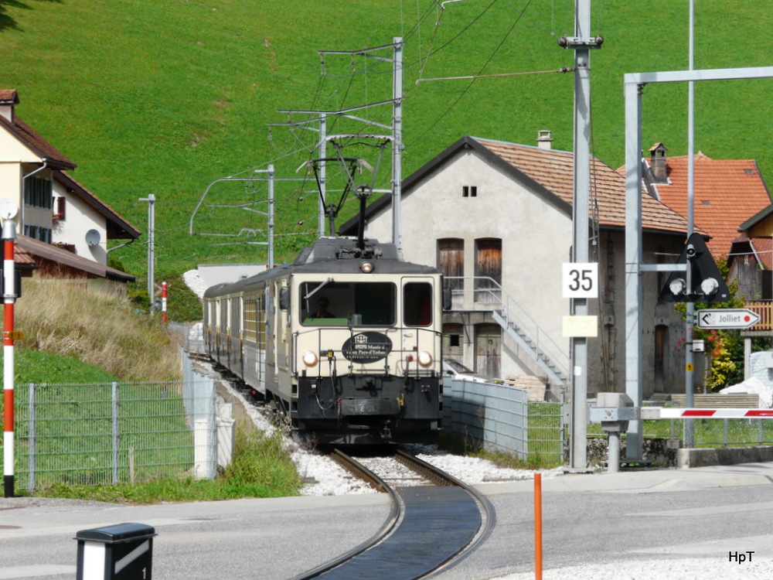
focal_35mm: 171
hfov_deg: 11.6
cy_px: 290
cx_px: 386
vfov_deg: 8.7
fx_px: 3819
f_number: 5.6
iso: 100
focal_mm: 28.1
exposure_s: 1/400
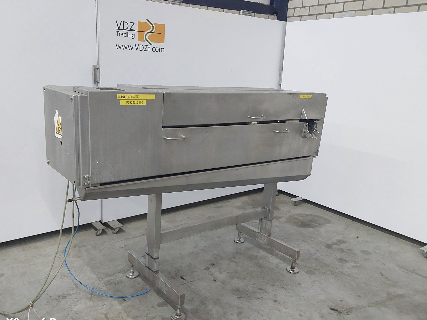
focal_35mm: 31
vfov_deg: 45.3
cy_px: 183
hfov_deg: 58.2
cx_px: 193
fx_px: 382
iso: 400
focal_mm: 4
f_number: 1.8
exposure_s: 1/50
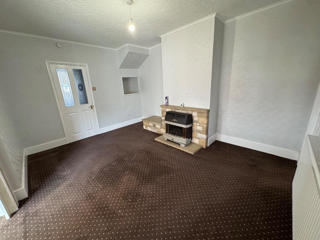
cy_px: 120
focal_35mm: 14
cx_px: 160
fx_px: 129
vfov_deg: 85.7
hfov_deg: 102.1
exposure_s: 1/50
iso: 200
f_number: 2.2
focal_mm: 2.22
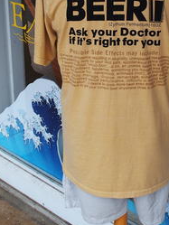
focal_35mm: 76
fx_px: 494
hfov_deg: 19.4
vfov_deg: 25.4
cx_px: 104
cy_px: 62
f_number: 3.5
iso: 100
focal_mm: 9
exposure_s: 1/320
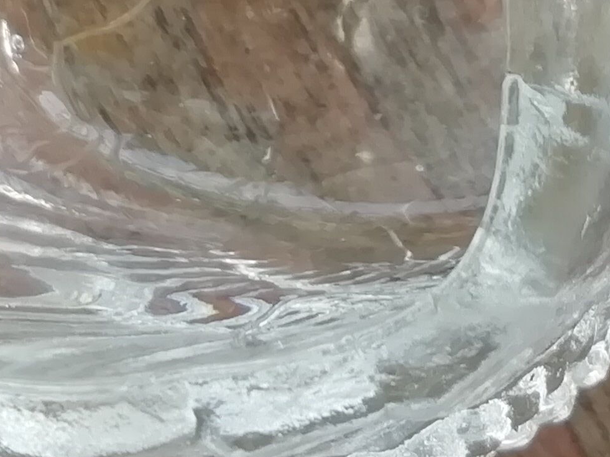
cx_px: 354
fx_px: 2168
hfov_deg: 16.0
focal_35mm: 123
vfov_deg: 11.6
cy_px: -185
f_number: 2.2
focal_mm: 3.21
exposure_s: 1/107
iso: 50
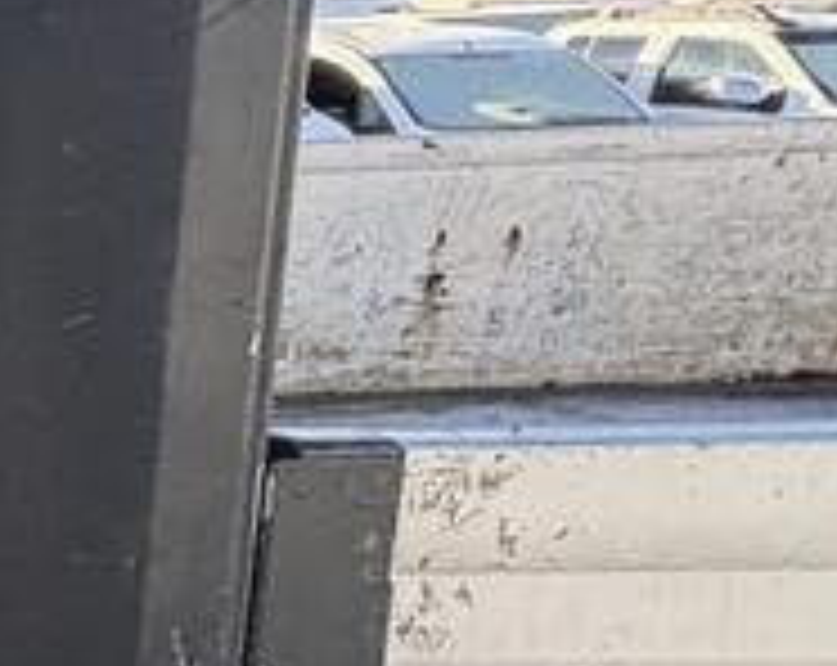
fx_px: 1632
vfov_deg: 23.0
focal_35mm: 66
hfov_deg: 16.0
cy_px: 432
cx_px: -1089
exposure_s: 1/218
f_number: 2.2
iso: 40
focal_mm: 2.22
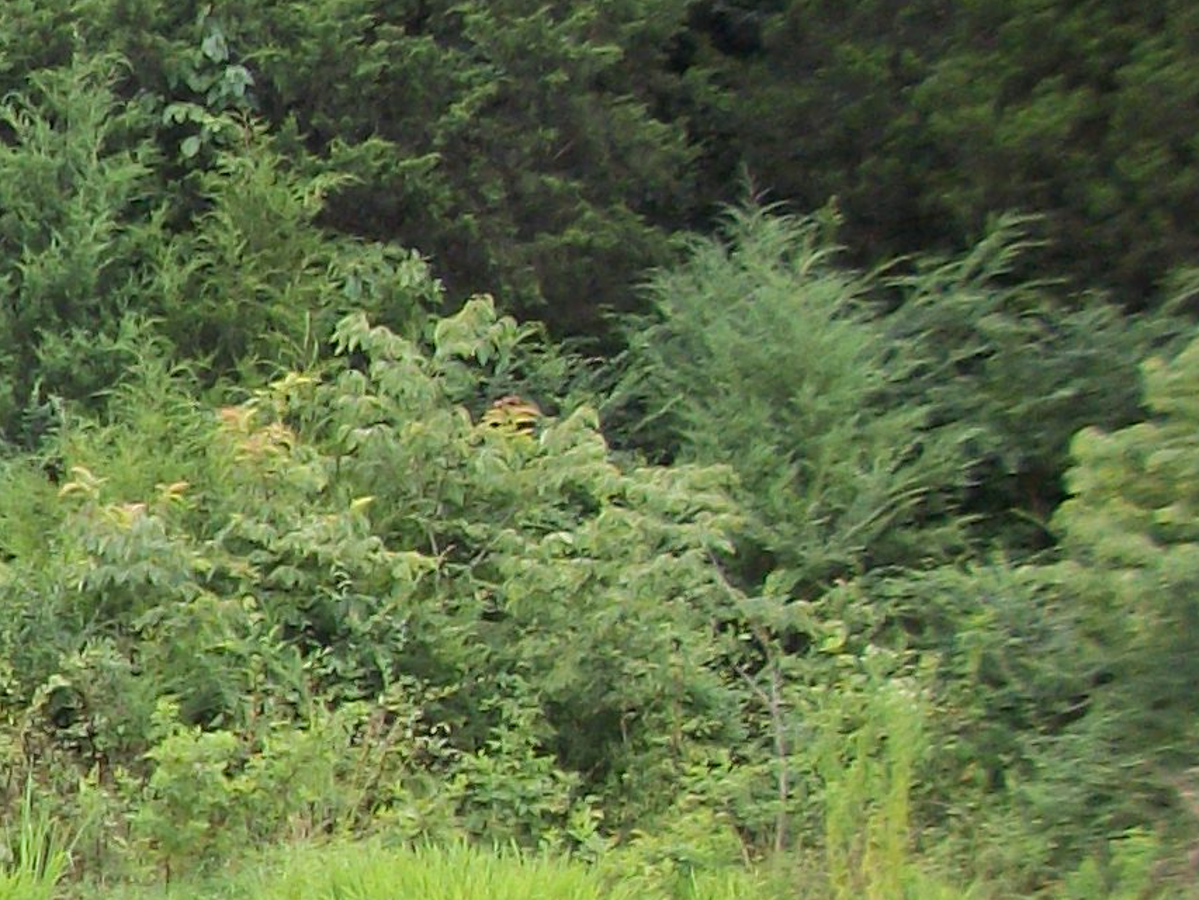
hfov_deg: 11.2
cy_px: 1271
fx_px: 5196
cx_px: -1577
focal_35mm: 150
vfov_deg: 9.7
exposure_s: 1/320
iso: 80
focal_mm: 5.7
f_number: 2.9
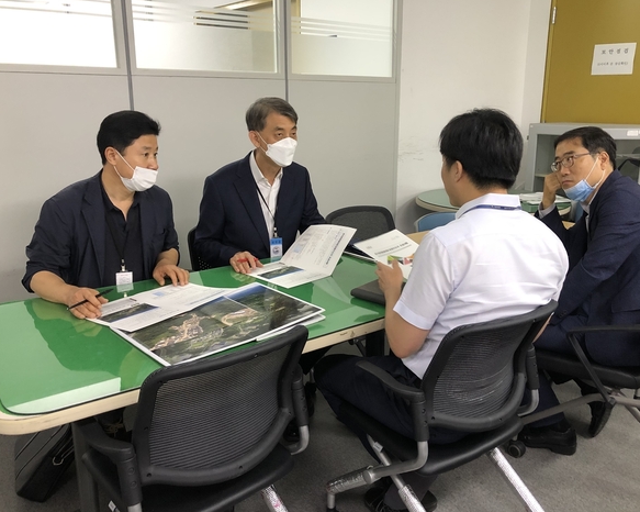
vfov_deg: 48.5
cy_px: 256
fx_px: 568
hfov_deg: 58.8
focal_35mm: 30
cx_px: 337
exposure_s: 1/15
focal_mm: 3.99
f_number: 1.8
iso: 50
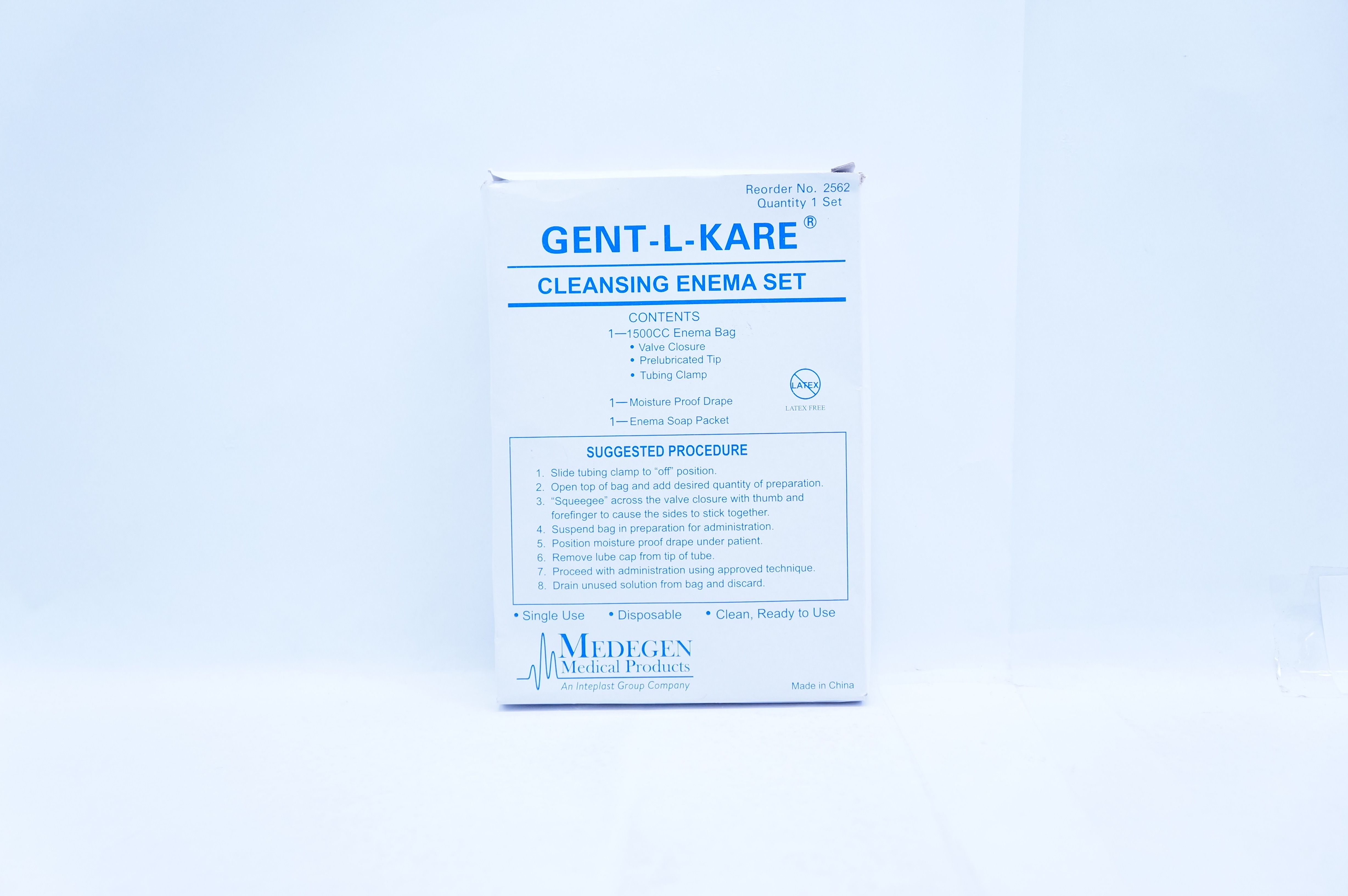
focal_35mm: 48
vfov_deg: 28.0
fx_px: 1795
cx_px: 674
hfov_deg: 41.2
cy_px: 448
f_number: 4.5
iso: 800
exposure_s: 1/200
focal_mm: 32
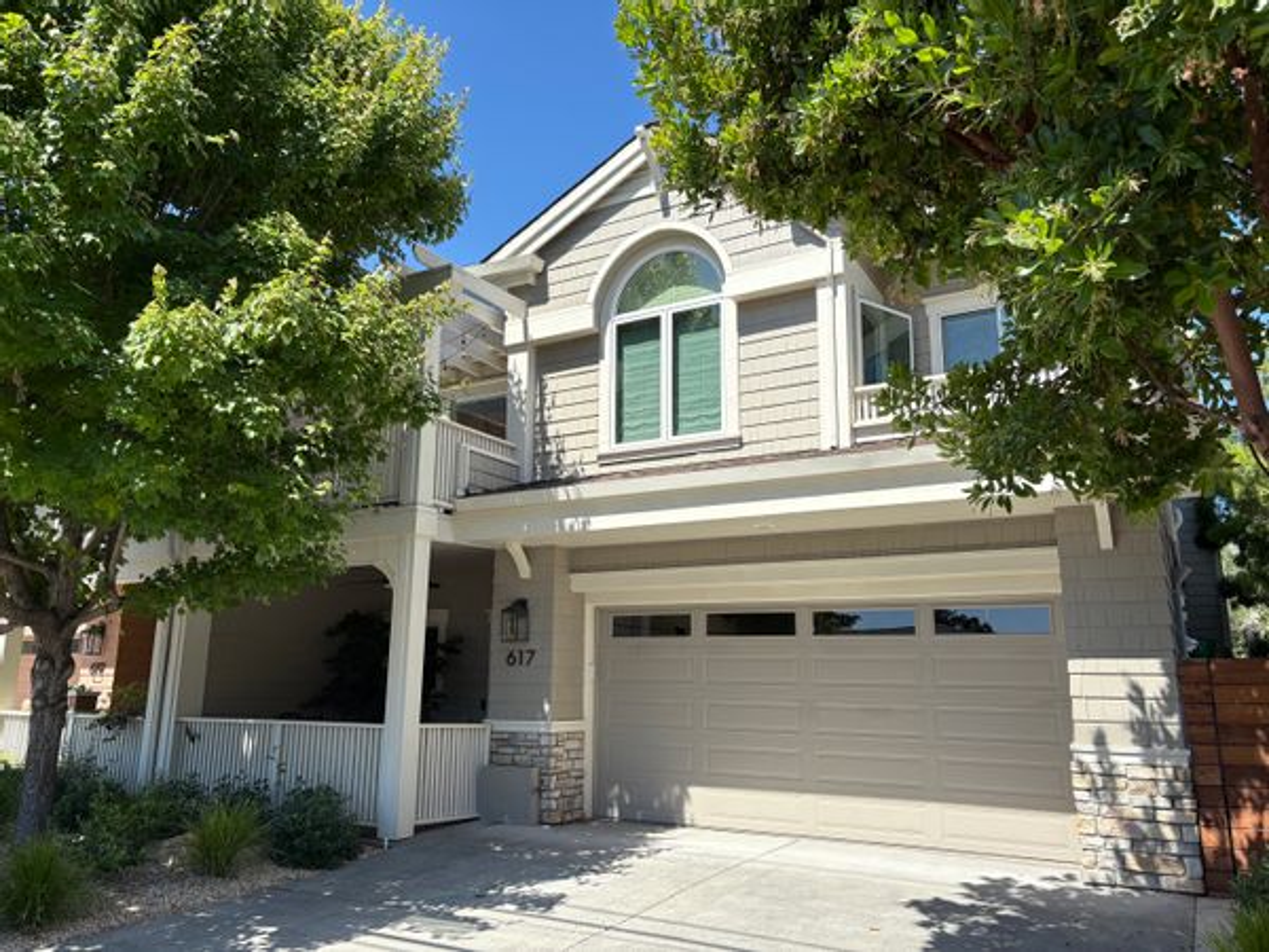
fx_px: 953
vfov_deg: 53.1
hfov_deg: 67.3
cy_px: 476
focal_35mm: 26
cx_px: 634
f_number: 1.6
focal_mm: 5.96
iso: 50
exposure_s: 1/1901
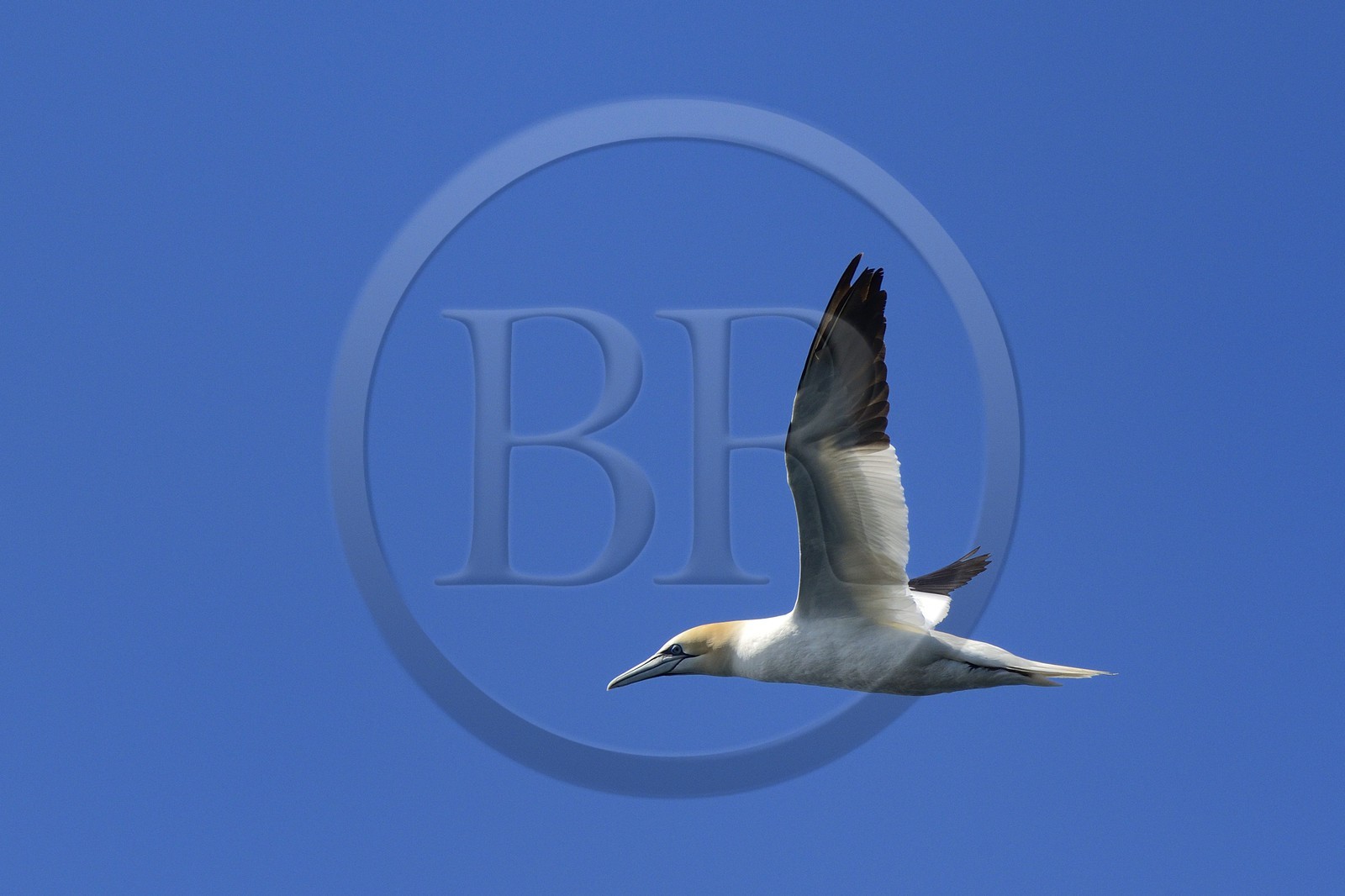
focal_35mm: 200
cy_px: 448
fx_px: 7470
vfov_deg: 6.9
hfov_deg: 10.3
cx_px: 672
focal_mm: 200
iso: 800
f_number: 10
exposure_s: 1/2000
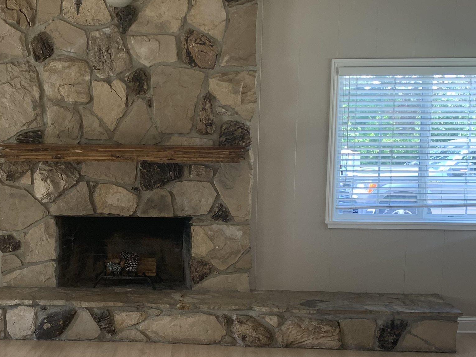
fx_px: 715
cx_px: 155
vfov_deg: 28.0
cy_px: 212
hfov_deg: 36.4
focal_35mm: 52
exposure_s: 1/60
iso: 64
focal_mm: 4.25
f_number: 1.8
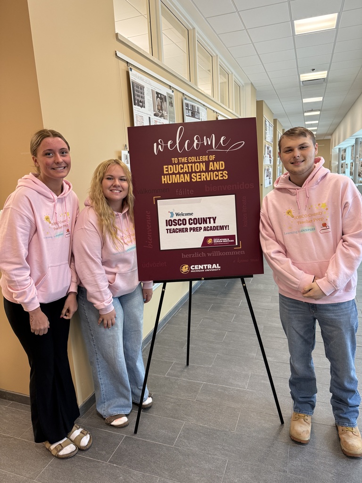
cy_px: 242
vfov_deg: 71.6
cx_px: 181
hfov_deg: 56.8
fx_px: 335
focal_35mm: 24
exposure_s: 1/60
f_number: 1.78
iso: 200
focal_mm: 6.76
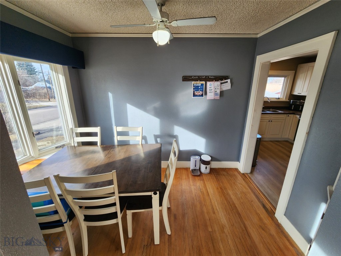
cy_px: 128
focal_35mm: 13
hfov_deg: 106.2
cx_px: 170
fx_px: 128
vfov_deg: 89.9
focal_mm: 2.2
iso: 64
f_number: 2.2
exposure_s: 1/120
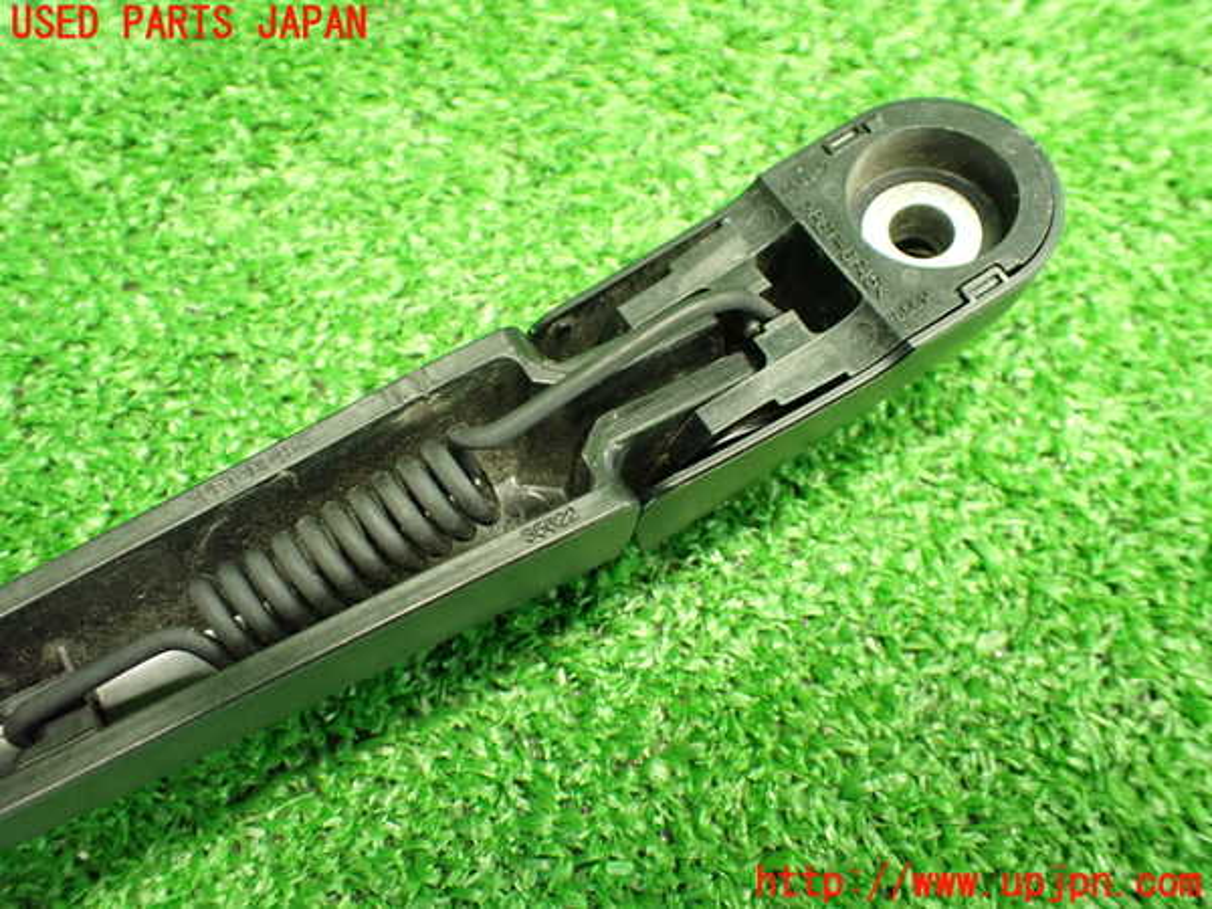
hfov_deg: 60.0
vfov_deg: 46.8
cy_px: 454
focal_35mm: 30
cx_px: 606
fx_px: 1050
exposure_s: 1/50
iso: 800
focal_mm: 5.4
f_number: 2.3
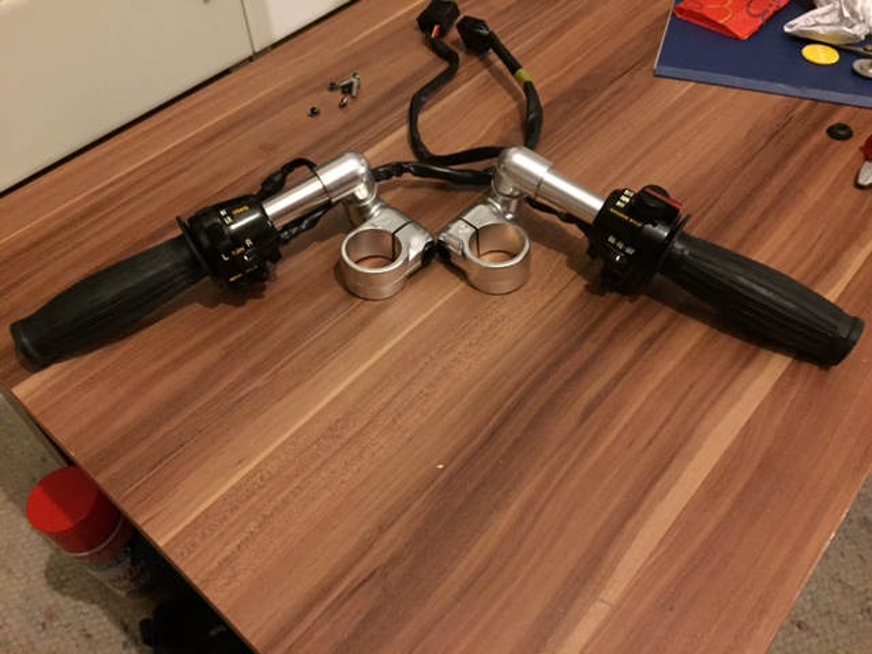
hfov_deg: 61.7
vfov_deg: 48.2
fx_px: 731
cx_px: 436
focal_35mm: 29
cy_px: 327
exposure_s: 1/17
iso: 640
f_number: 2.2
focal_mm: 4.15
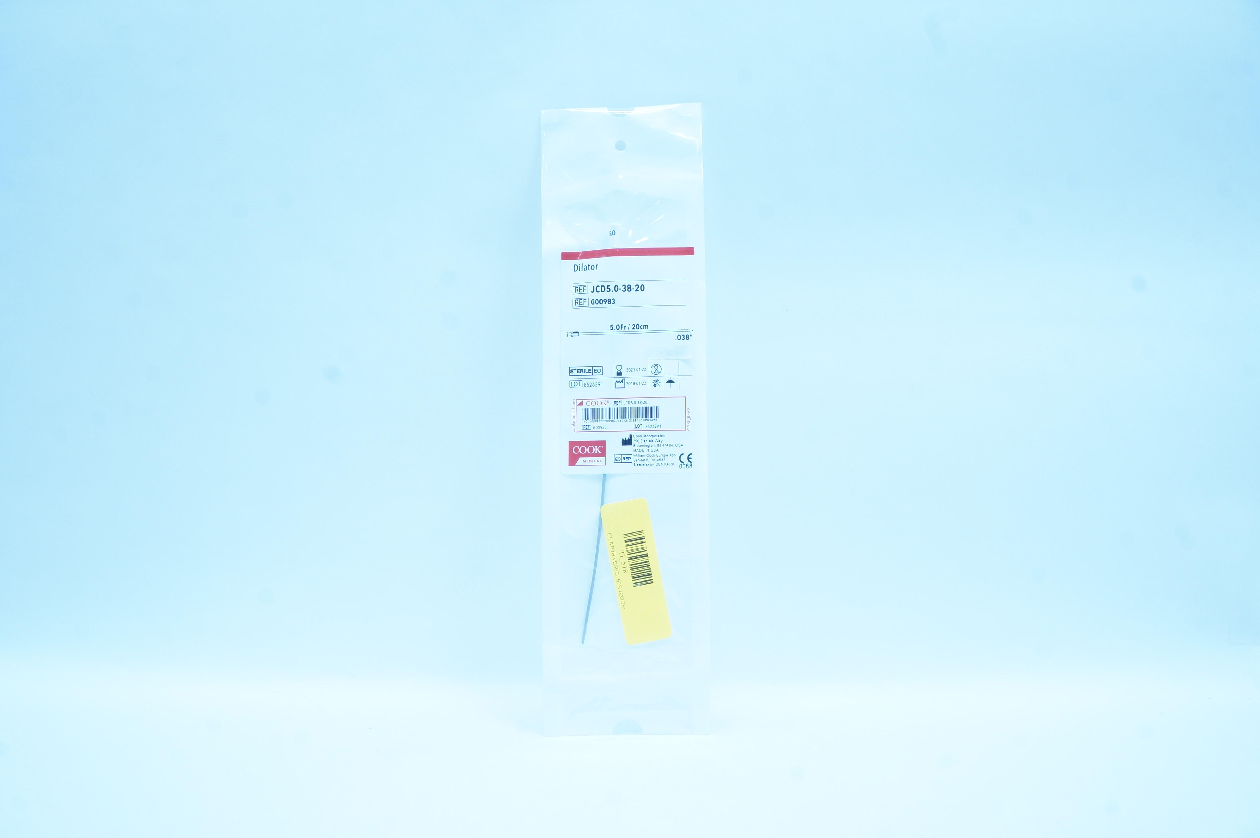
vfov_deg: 47.8
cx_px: 630
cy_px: 419
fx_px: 944
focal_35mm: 27
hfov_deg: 67.4
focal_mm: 18
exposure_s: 1/13
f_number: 13
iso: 400
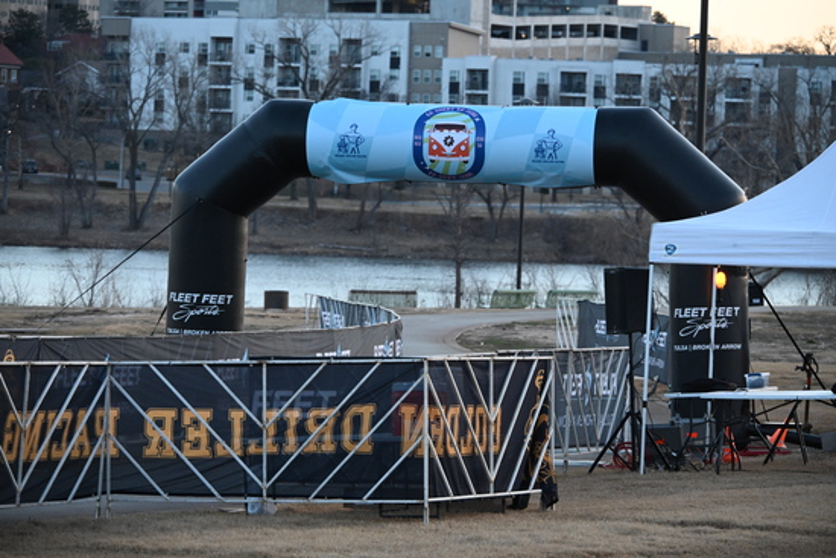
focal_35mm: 170
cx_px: 418
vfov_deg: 8.1
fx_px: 3949
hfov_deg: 12.1
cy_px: 279
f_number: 7.6
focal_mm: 170
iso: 3600
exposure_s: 1/250
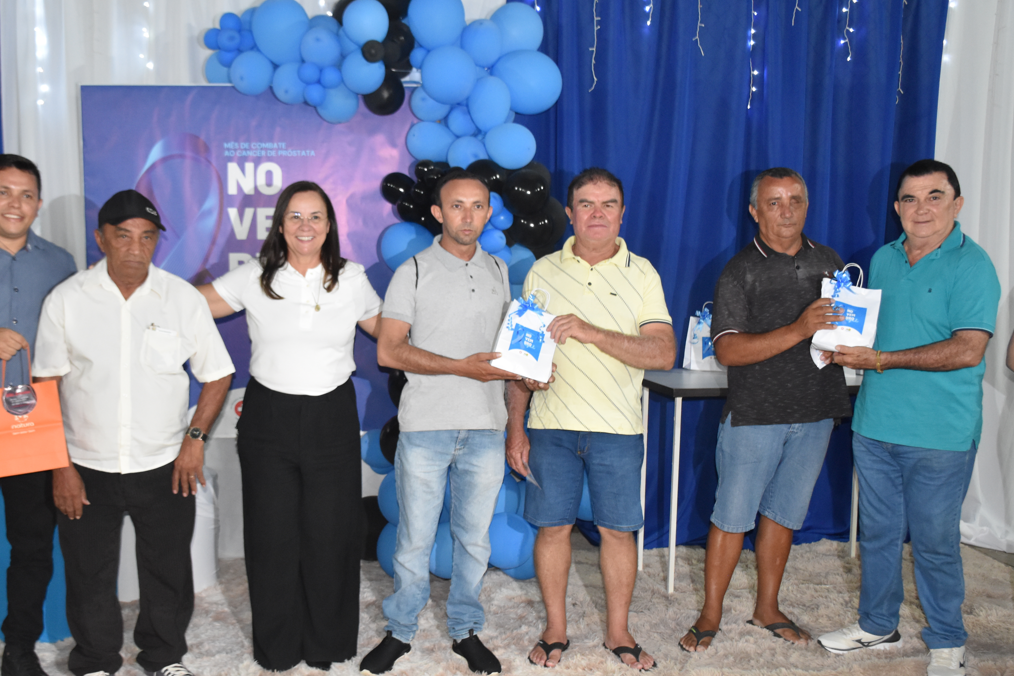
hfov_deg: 47.6
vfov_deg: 32.9
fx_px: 1143
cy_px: 364
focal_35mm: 41
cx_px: 420
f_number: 3.8
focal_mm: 23
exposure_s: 1/60
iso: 2000
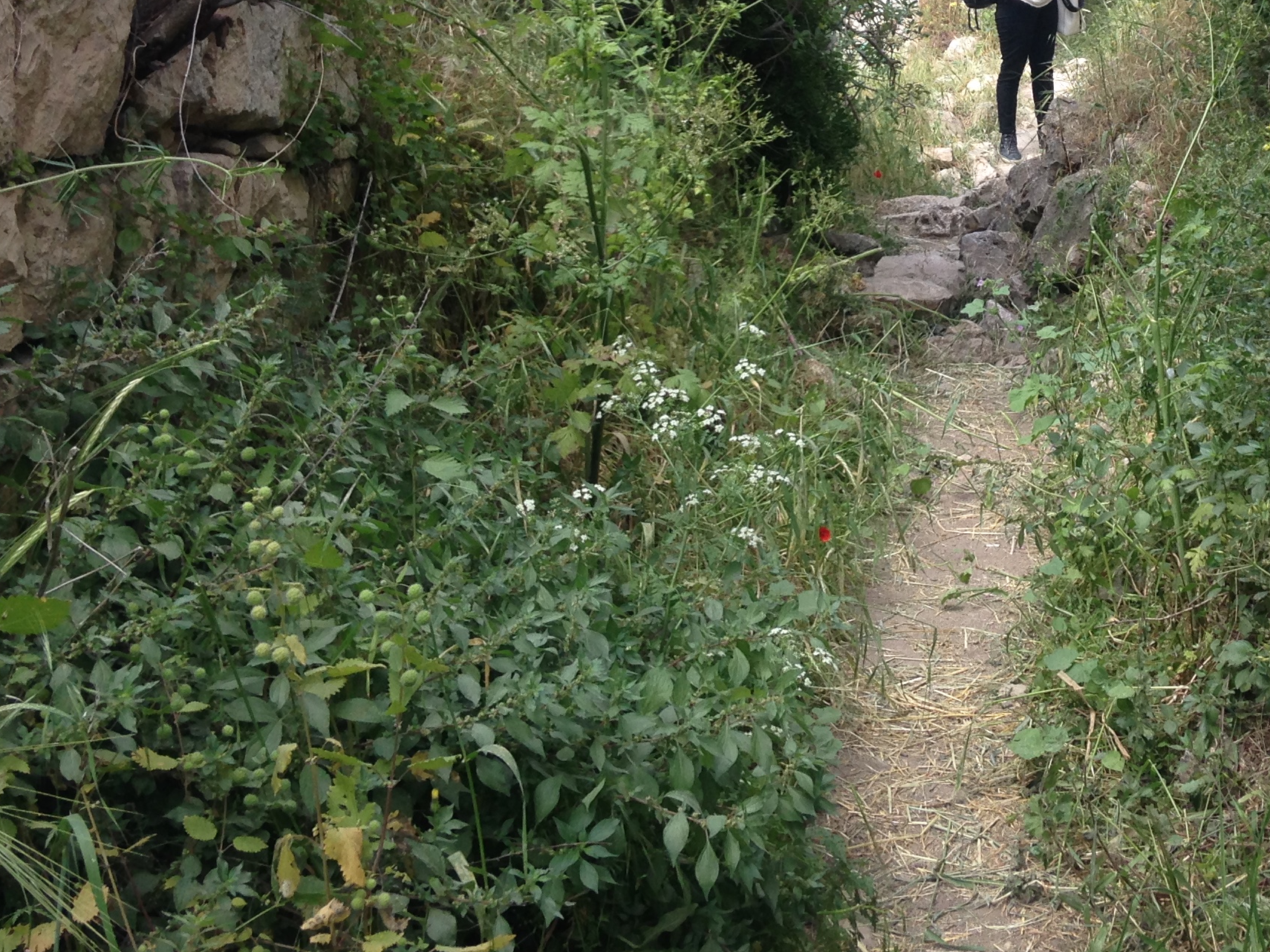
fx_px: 2311
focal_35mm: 63
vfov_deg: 22.7
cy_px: 79
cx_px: 989
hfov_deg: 30.1
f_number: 2.4
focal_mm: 4.12
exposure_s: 1/321
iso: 50
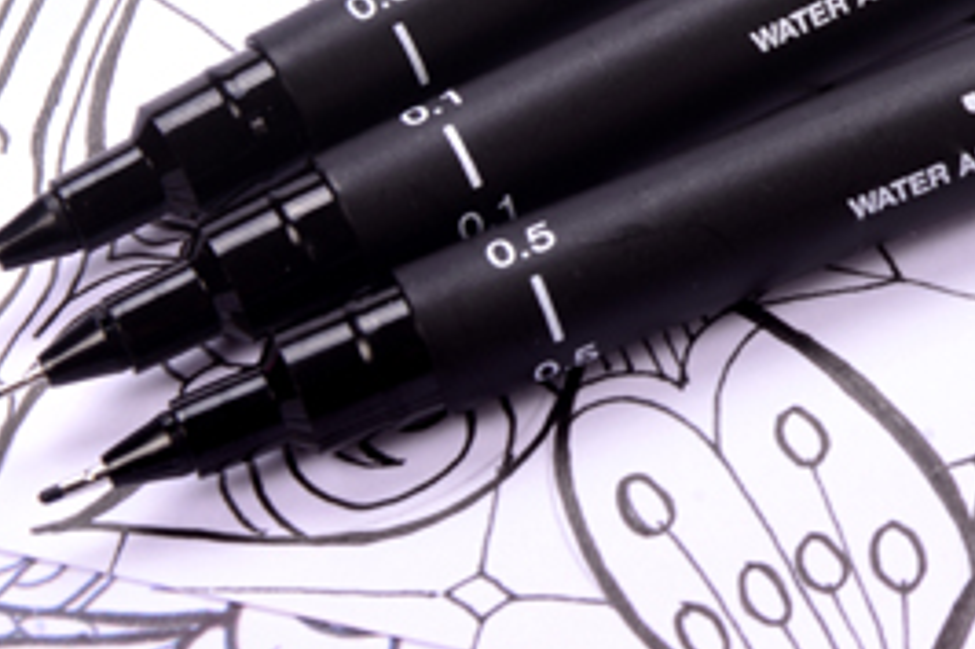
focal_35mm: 249
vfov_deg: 5.5
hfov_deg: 8.2
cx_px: 1061
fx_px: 6739
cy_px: 13
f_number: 22
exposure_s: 1/125
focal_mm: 70
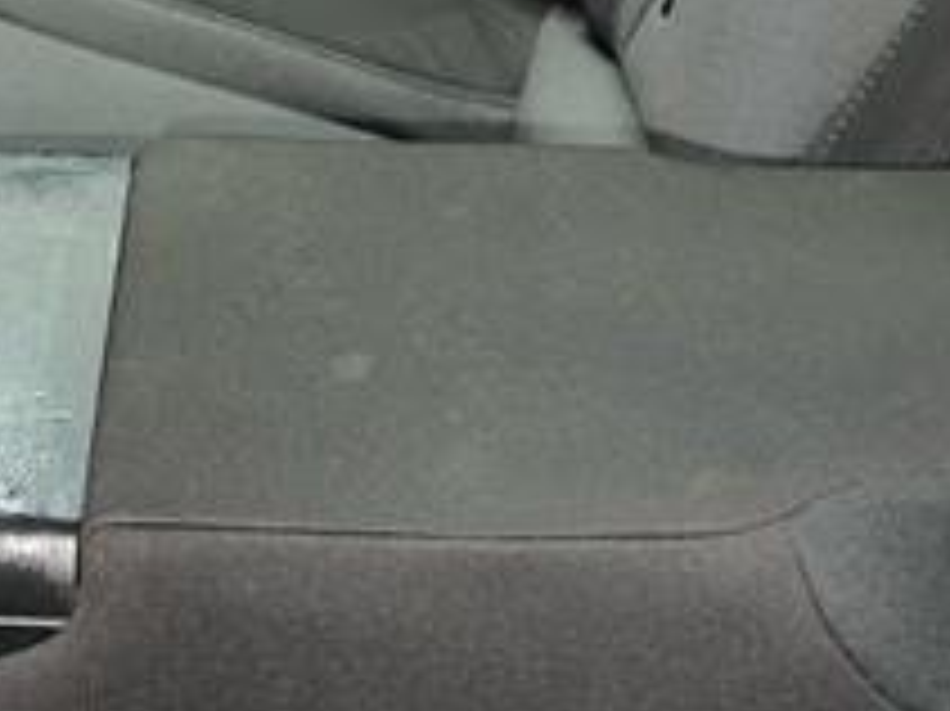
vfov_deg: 18.6
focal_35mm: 79
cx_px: 396
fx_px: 2167
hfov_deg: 24.7
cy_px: 212
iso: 100
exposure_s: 1/4
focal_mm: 5.7
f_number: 1.5
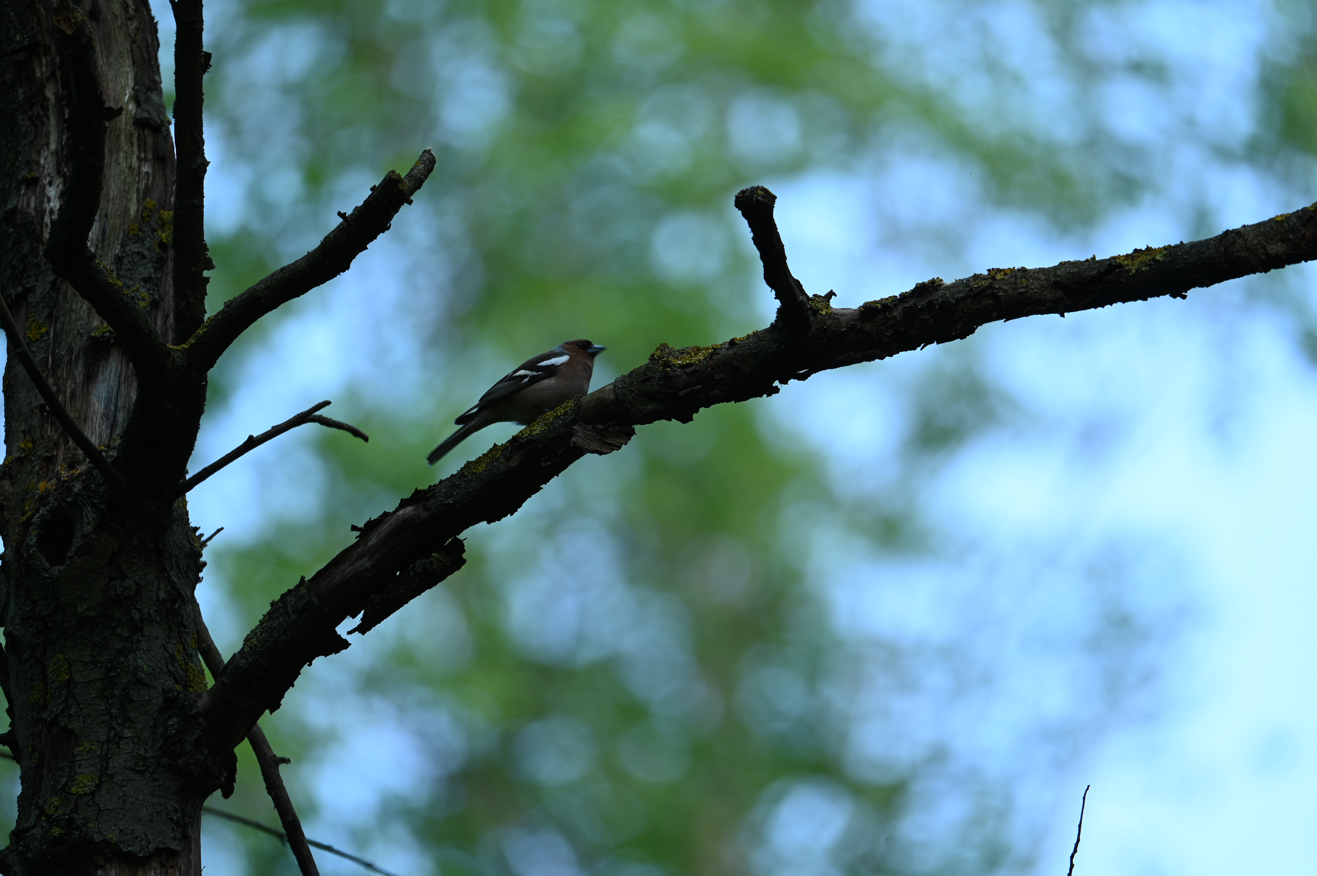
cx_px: 658
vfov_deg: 2.7
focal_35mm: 500
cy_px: 438
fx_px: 18279
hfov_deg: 4.1
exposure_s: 1/100
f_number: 6.7
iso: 200
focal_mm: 500
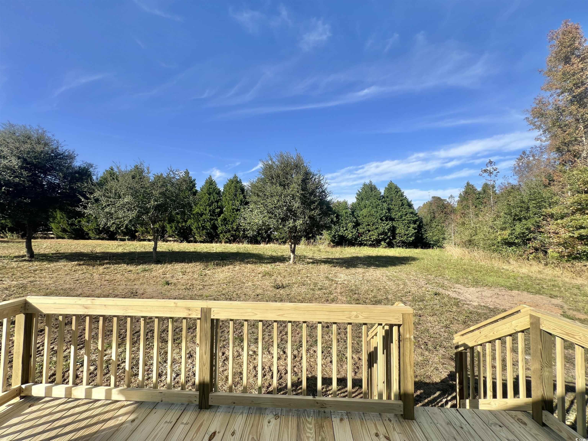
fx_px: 221
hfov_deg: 106.2
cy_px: 220
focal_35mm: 13
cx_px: 294
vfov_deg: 89.9
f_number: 1.8
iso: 32
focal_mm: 1.57
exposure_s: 1/1043
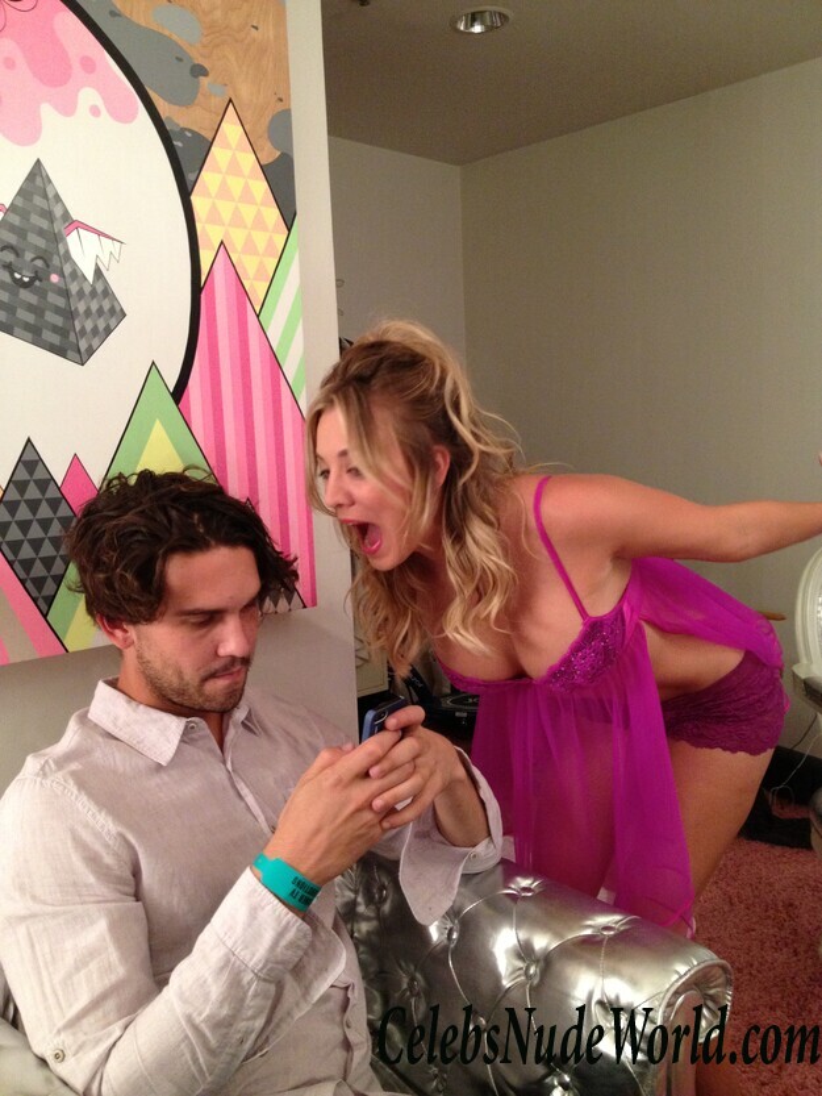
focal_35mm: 35
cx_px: 411
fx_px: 1108
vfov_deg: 52.6
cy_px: 548
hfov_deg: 40.7
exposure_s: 1/20
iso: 250
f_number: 2.4
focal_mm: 4.28
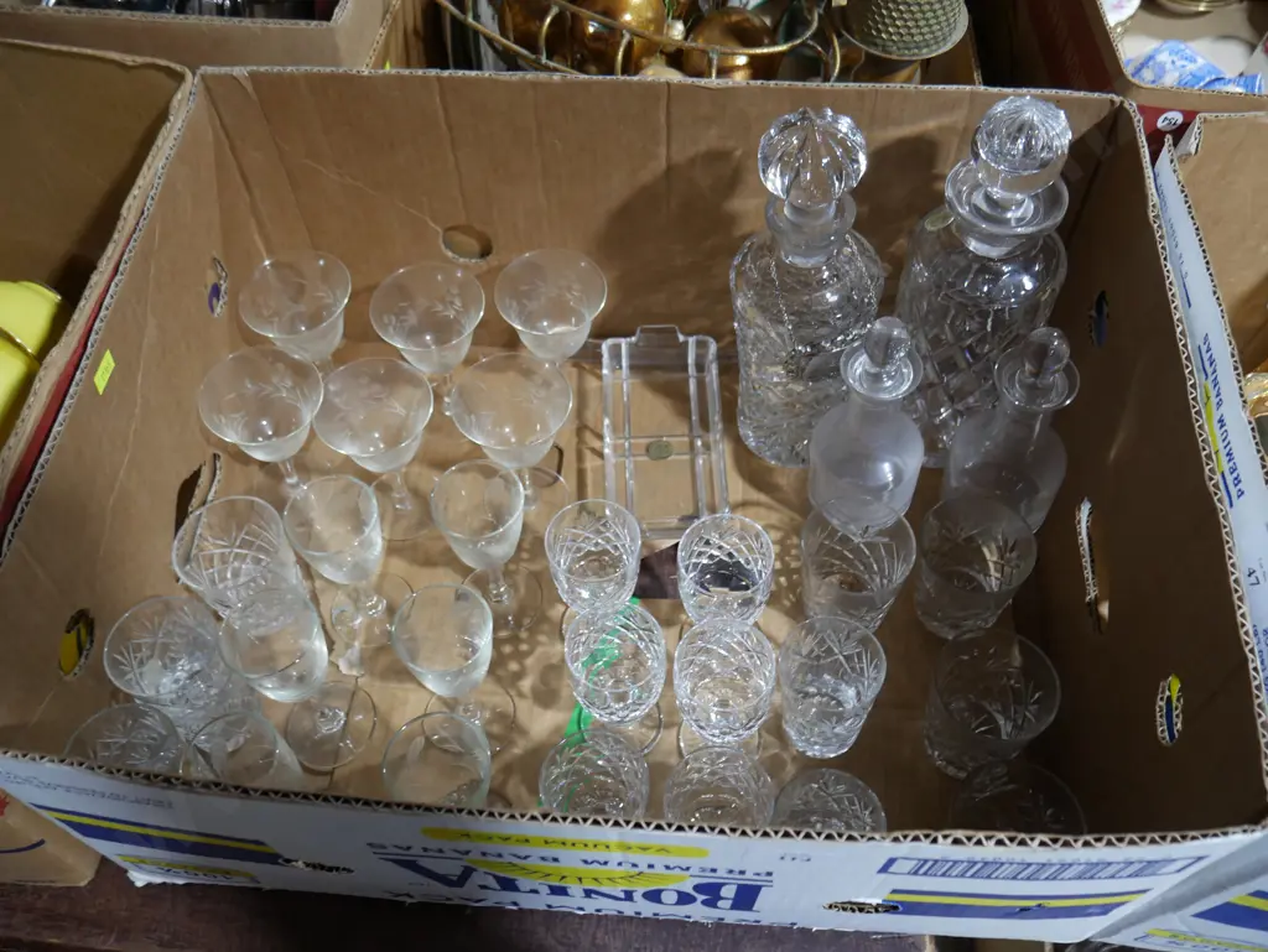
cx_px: 634
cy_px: 476
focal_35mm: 30
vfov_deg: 46.8
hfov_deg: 59.9
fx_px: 1099
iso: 500
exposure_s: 1/60
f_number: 4
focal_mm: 15
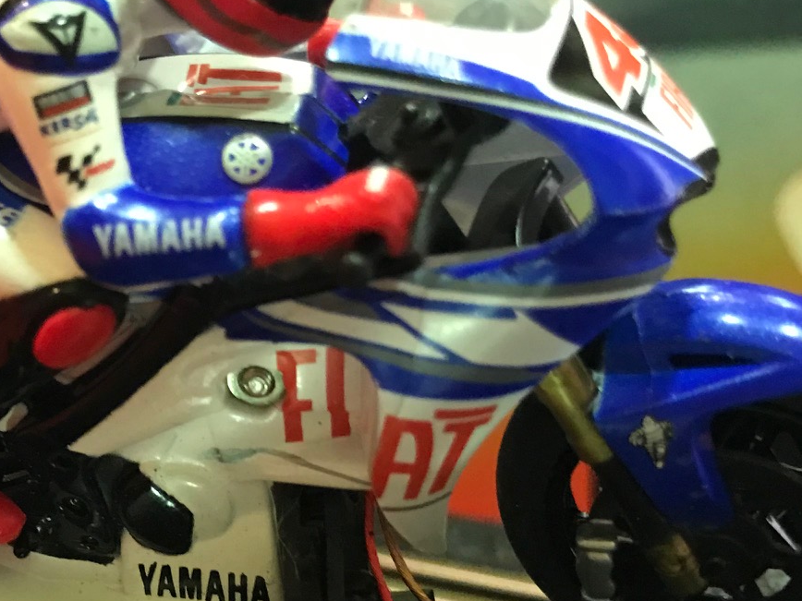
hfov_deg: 29.4
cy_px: 307
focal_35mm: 65
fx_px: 1506
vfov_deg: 22.6
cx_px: 203
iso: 100
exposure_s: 1/7
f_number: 1.8
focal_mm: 3.99
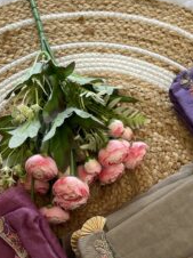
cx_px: 143
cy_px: 266
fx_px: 462
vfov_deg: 29.0
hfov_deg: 23.4
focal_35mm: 62
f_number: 1.6
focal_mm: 5.1
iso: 32
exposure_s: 1/107
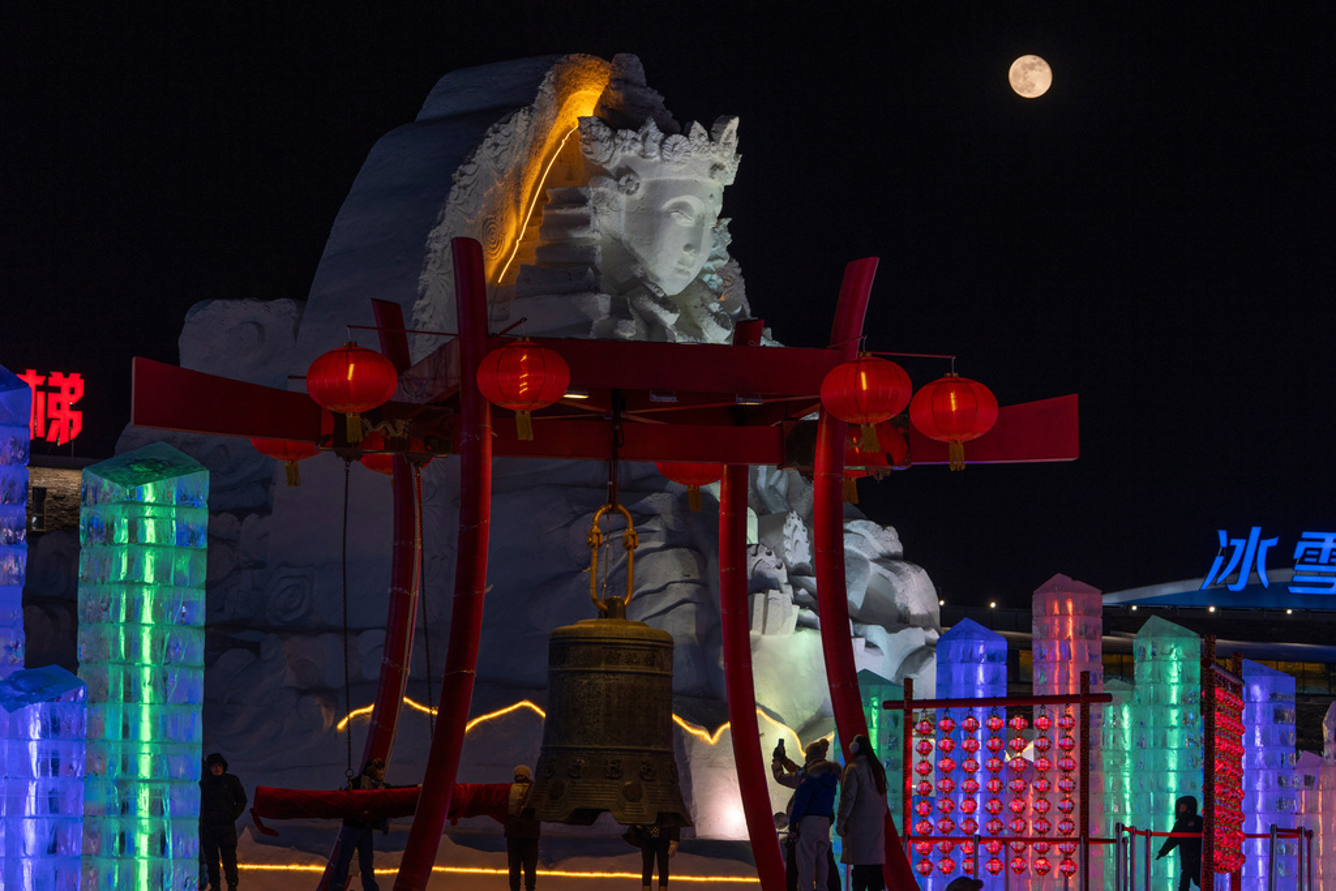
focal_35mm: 113
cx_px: 668
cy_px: 446
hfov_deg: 18.1
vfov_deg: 12.1
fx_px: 4194
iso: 320
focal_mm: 113
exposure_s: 1/100
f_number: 7.1
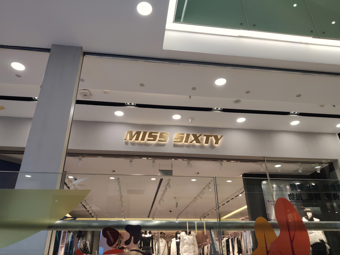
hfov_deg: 67.3
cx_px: 170
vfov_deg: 53.1
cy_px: 128
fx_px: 255
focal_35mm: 26
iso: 124
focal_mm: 4.75
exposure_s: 1/100
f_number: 1.75
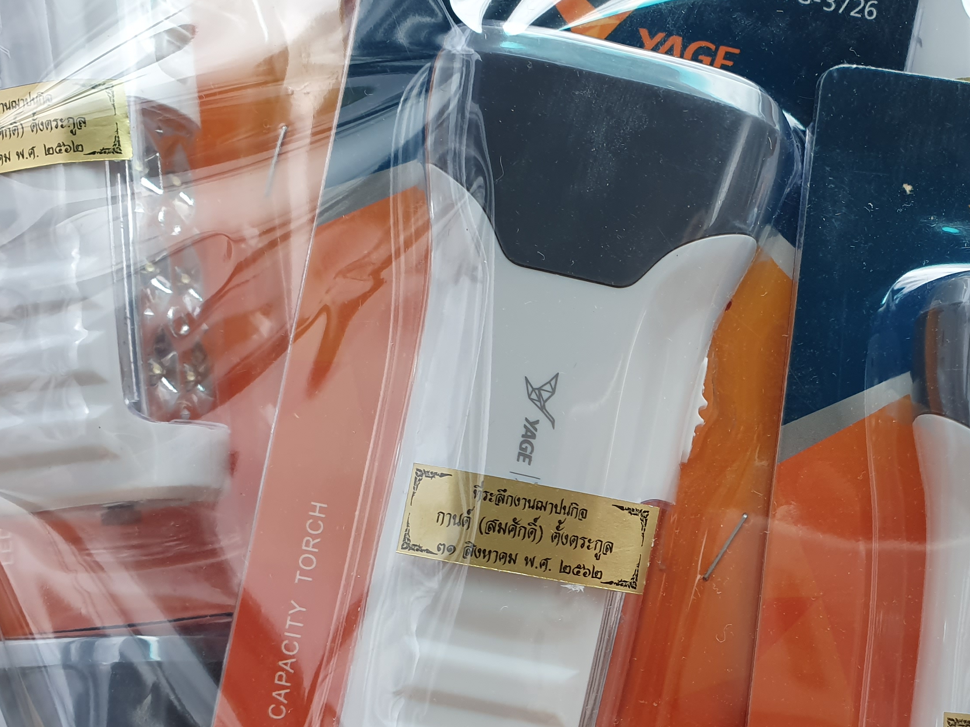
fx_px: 1317
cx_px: 767
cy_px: 572
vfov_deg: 30.2
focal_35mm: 47
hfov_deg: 39.0
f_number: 2.4
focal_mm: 4.32
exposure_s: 1/100
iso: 50
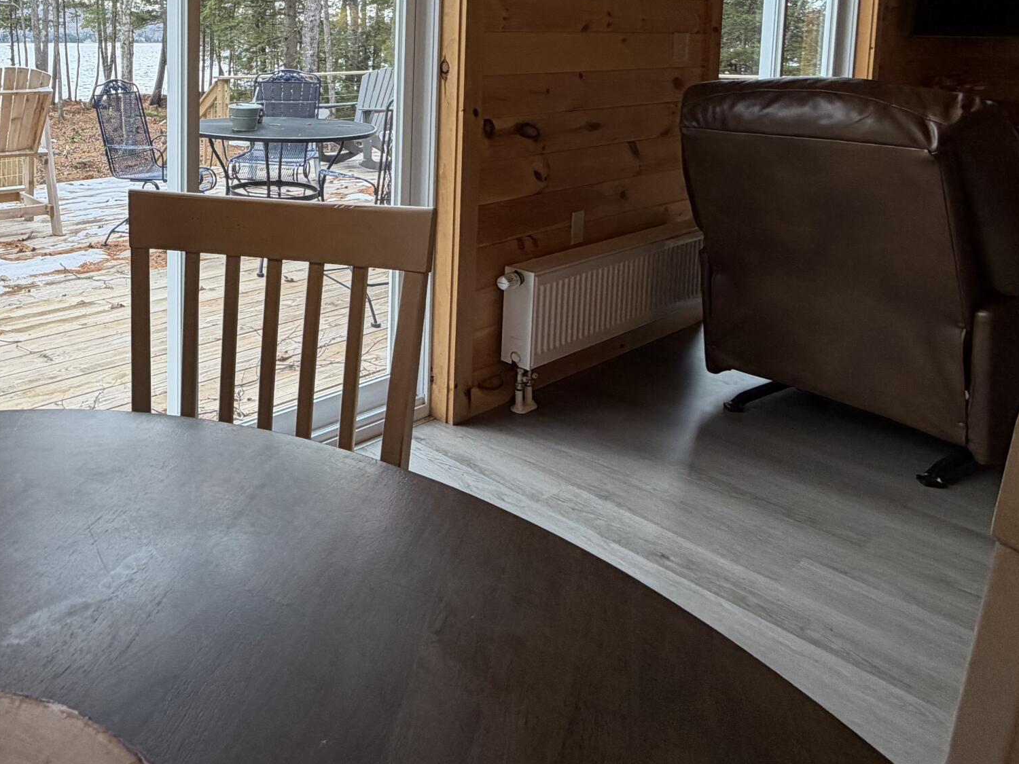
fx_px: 824
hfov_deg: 58.0
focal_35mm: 28
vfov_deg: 46.2
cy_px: 116
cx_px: 186
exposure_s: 1/120
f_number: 2.2
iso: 40
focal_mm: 2.22
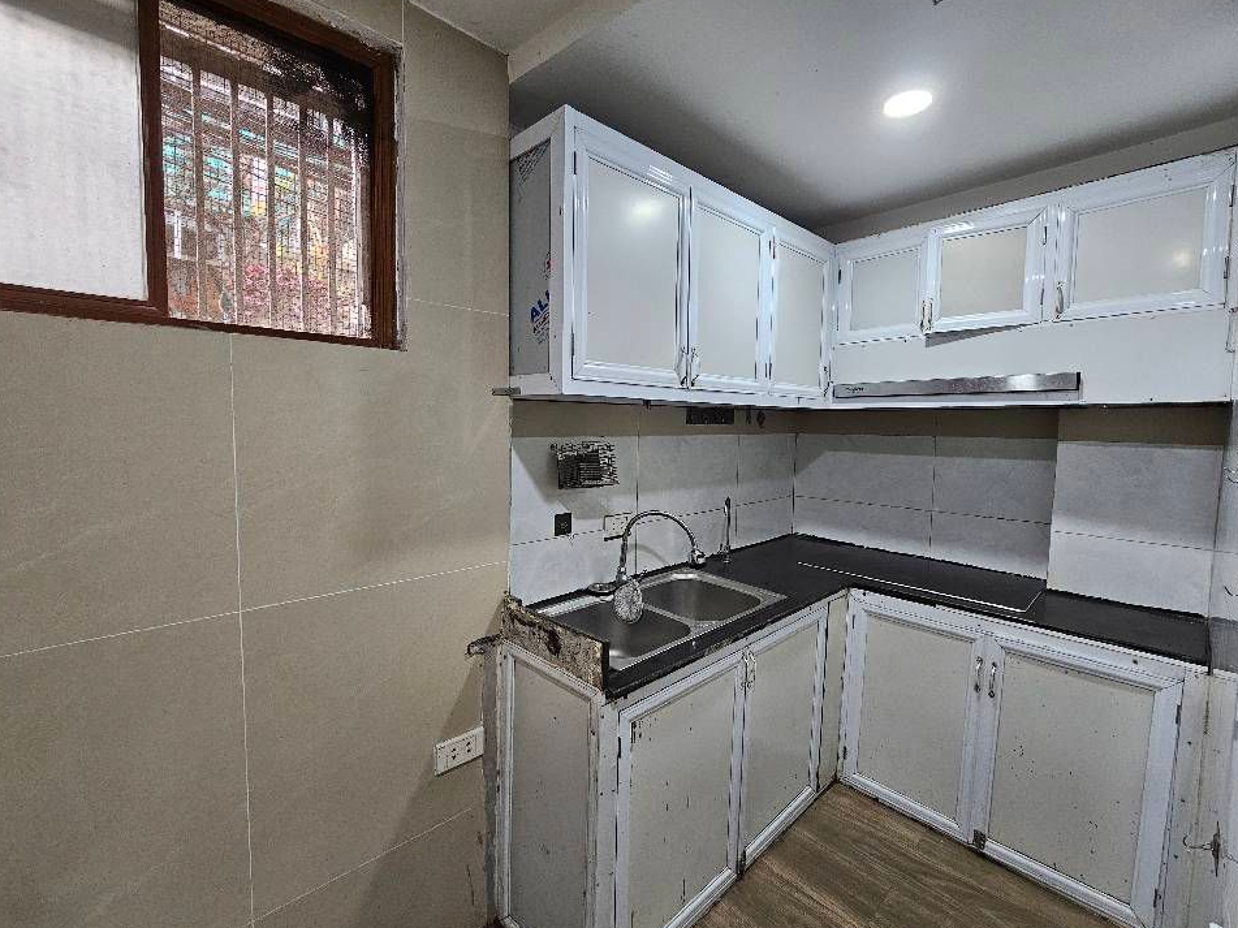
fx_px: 501
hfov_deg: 102.1
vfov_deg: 85.7
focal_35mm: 14
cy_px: 467
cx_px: 609
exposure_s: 1/50.3
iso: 125
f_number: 2.2
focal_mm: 2.2
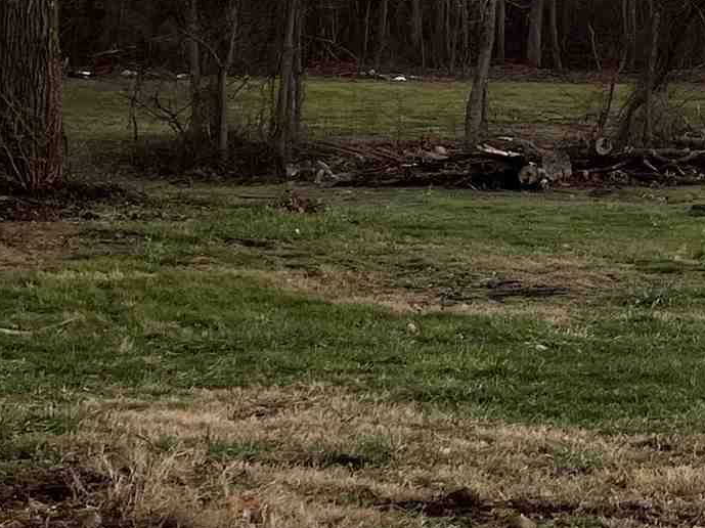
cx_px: 930
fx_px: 2361
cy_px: -155
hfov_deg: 16.1
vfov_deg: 12.4
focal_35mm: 116
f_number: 1.5
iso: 40
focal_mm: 5.7
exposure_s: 1/284
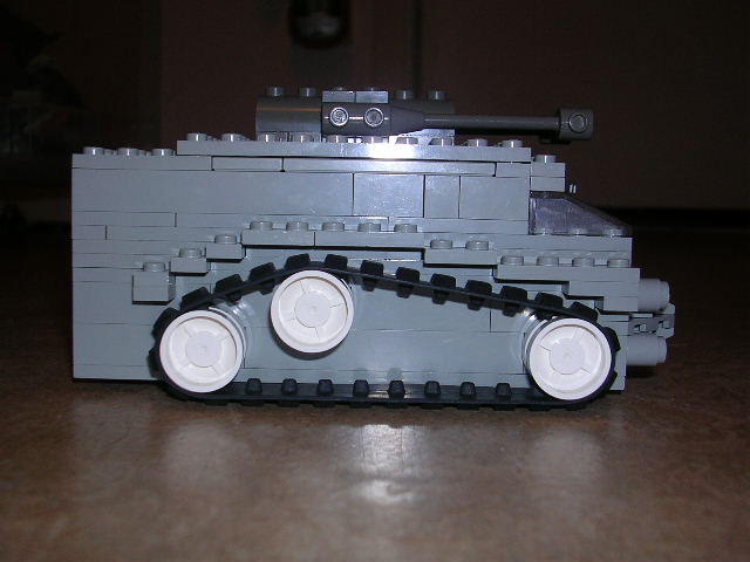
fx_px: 997
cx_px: 375
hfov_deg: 41.2
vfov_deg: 31.5
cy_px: 281
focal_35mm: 46
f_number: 3
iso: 50
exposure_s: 1/60.1
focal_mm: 7.1
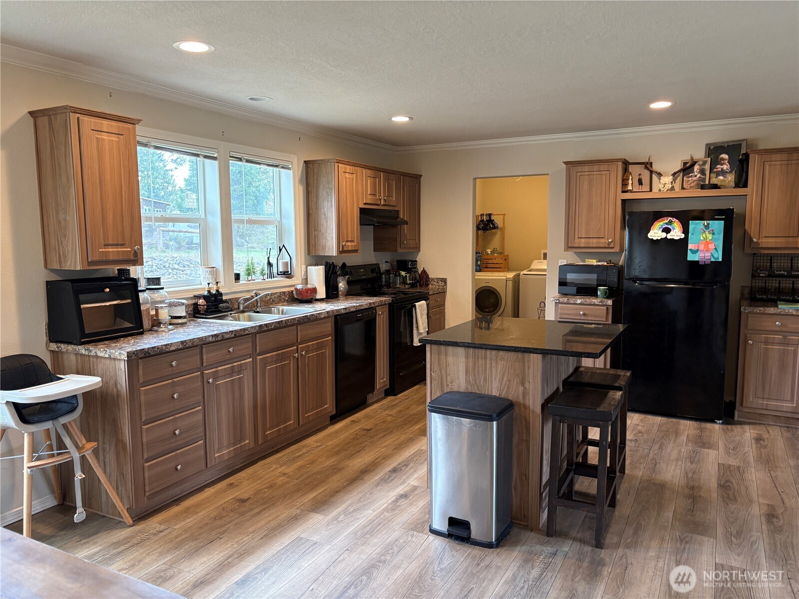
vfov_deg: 53.1
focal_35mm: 26
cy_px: 300
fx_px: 600
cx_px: 400
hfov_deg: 67.3
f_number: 1.6
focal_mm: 5.96
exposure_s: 1/60
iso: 160
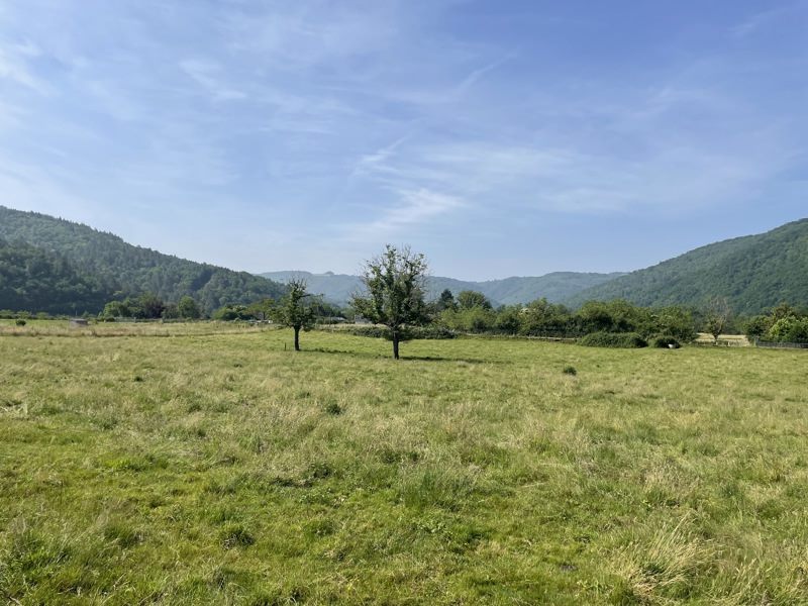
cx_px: 404
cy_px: 303
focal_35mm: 26
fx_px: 607
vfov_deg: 53.1
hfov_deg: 67.3
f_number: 1.6
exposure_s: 1/4132
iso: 32
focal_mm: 4.2
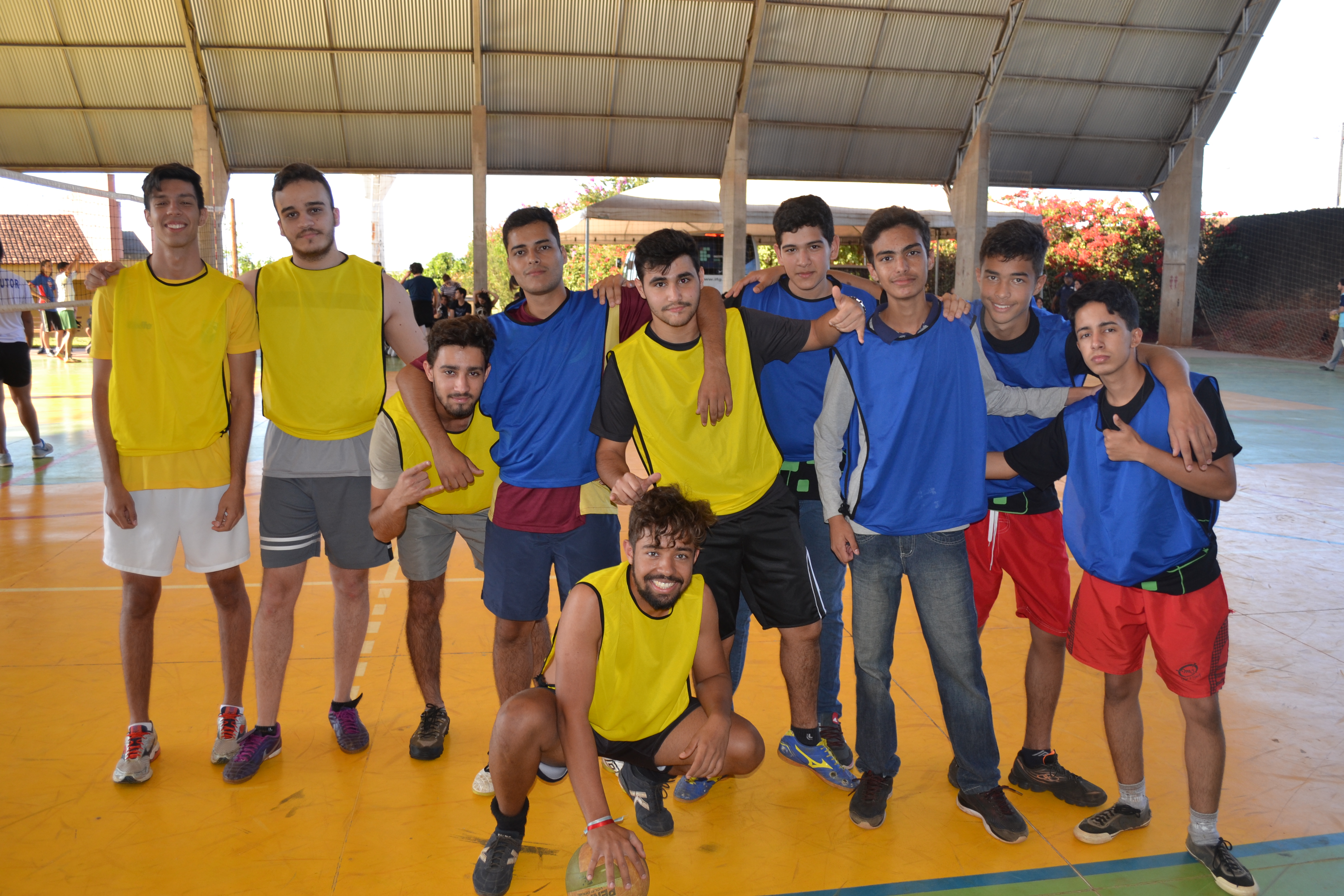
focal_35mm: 27
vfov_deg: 47.9
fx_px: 1008
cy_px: 448
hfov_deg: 67.4
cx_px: 672
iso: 200
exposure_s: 1/200
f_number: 3.5
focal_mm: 18
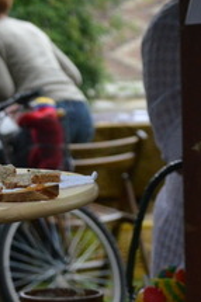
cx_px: -167
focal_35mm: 247
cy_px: -3
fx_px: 2072
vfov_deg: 8.3
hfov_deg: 5.5
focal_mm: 50
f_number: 6.3
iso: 1600
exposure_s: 1/1250
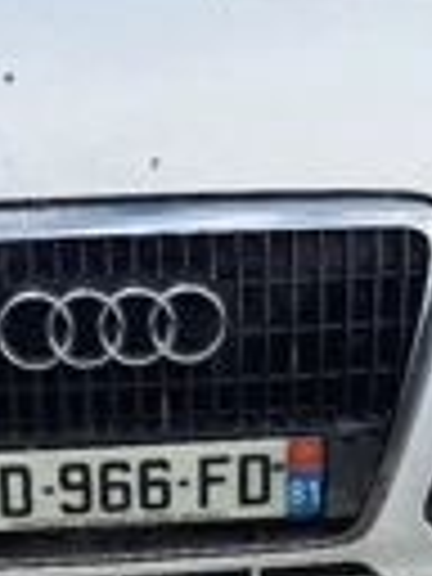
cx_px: 81
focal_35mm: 72
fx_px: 1198
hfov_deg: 20.2
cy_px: 302
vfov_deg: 27.0
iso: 40
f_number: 1.8
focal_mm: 5.54
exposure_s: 1/2500
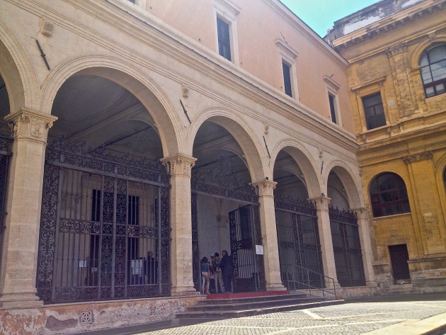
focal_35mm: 35
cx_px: 223
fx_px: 451
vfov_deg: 40.7
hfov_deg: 52.6
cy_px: 168
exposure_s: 1/905
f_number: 2.4
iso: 50
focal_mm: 4.28
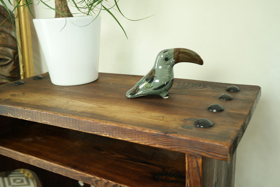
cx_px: 140
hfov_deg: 53.1
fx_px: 280
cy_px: 94
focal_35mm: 36
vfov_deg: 36.9
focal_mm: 24
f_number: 5.6
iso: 800
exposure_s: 1/30
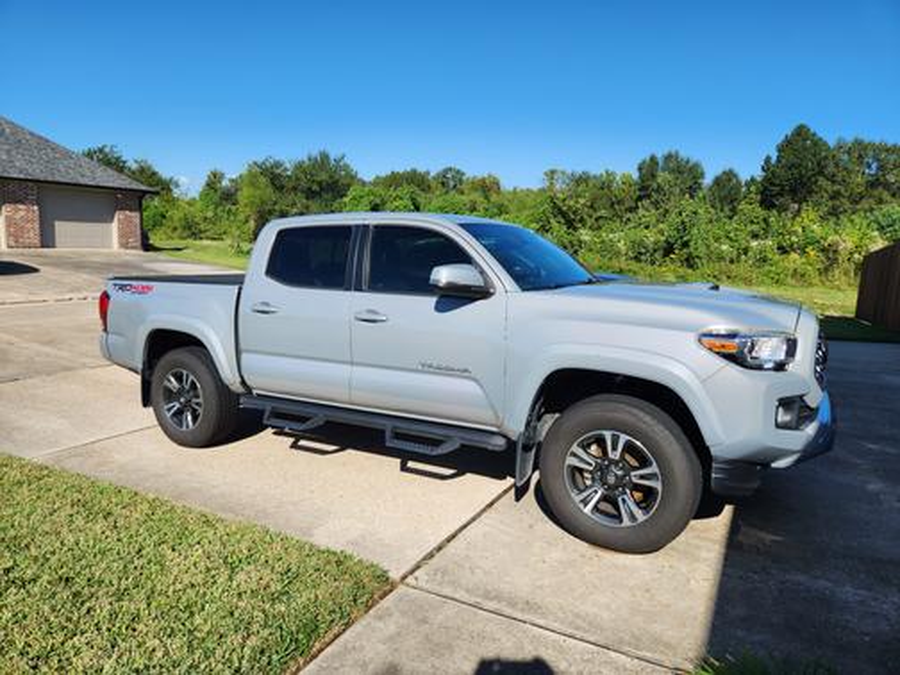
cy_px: 338
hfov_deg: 73.9
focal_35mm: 23
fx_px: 598
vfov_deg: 58.9
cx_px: 450
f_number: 1.8
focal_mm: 5.4
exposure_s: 1/1571
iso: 20
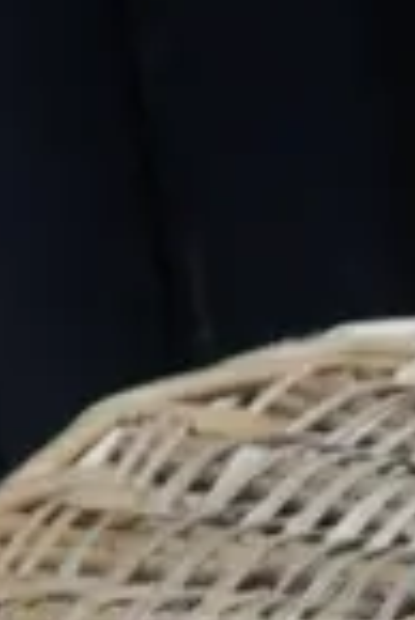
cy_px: 2001
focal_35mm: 279
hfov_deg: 4.8
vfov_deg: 6.6
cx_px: 1059
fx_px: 4813
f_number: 4.5
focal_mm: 19
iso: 1000
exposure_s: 1/60
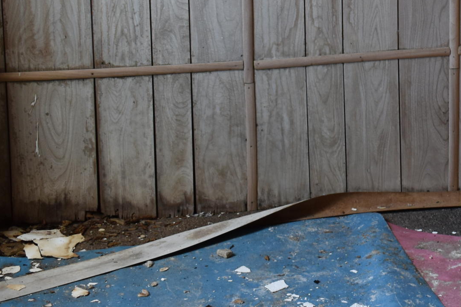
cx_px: 485
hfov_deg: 18.2
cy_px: -95
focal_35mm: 109
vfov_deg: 12.2
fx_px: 1396
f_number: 5
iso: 400
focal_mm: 26
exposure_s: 1/100
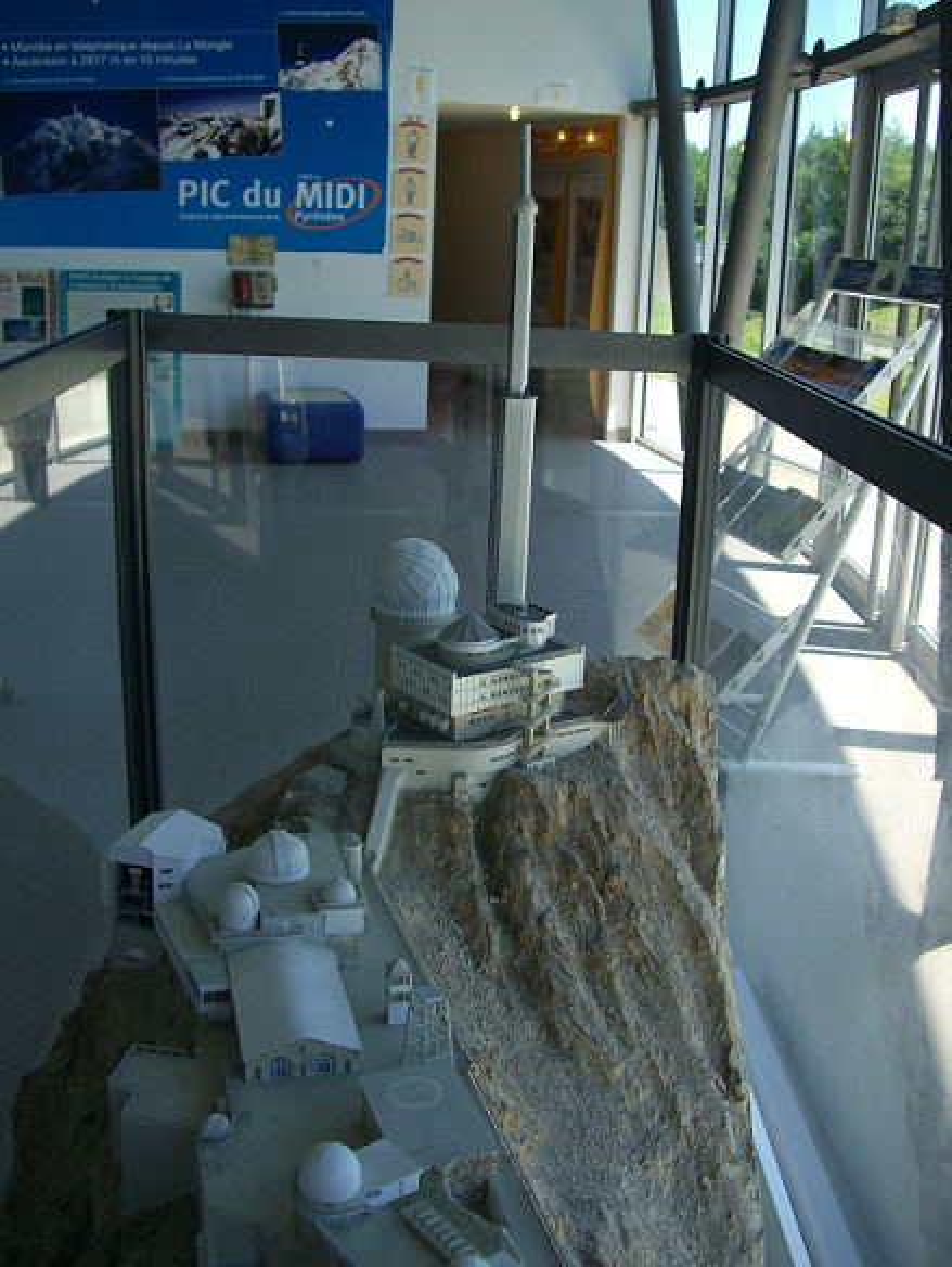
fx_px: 1391
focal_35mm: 38
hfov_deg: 37.8
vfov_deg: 48.9
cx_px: 476
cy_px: 634
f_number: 2.8
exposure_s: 1/250
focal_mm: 7.9
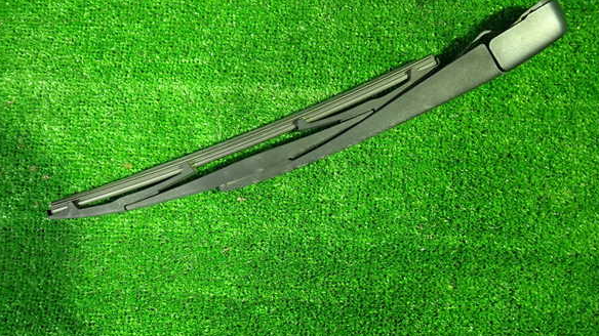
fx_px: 445
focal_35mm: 28
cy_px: 137
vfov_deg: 41.3
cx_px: 304
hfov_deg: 67.9
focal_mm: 4.5
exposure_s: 1/30
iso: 800
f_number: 2
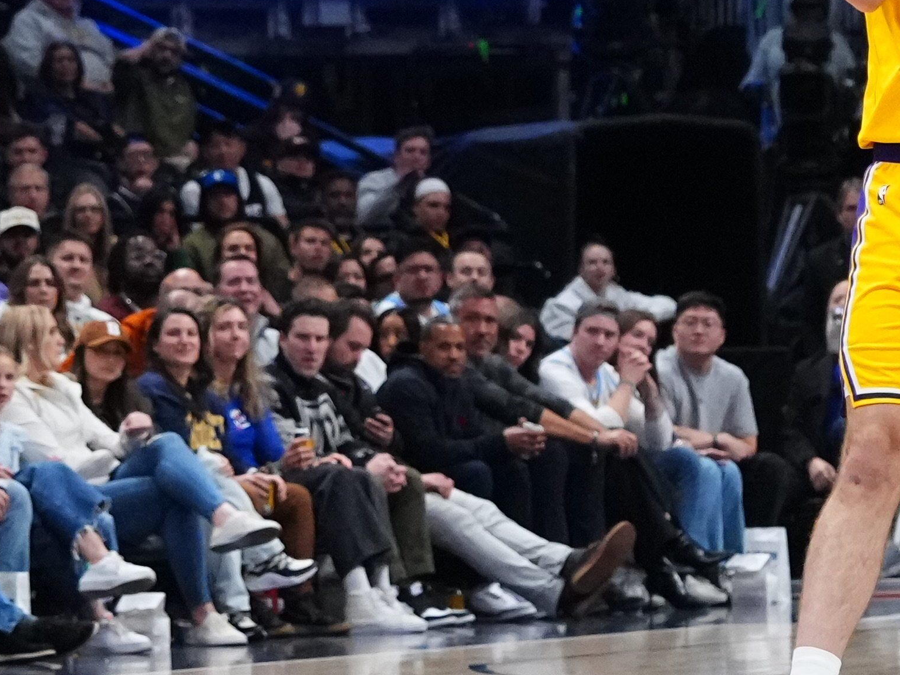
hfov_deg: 11.1
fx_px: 4602
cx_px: 810
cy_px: 126
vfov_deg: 8.4
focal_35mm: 177
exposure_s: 1/2000
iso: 4000
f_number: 2.8
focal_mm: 70
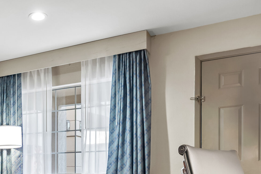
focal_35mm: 43
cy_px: 196
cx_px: 29
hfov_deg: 42.0
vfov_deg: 28.1
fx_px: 312
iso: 100
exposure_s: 1.3
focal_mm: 16
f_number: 5.6
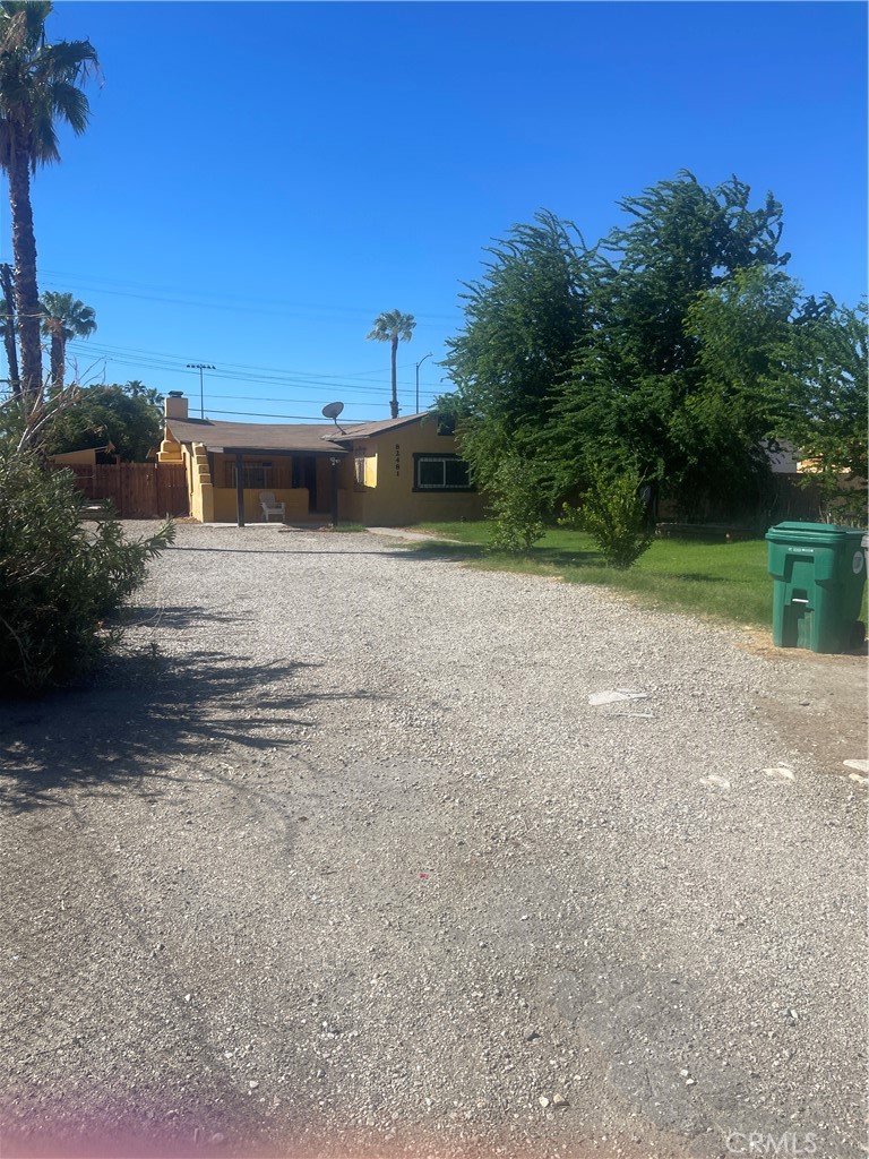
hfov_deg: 54.9
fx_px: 837
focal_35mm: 25
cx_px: 434
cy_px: 580
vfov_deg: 69.4
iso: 32
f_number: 1.6
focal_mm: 5.1
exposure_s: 1/4348
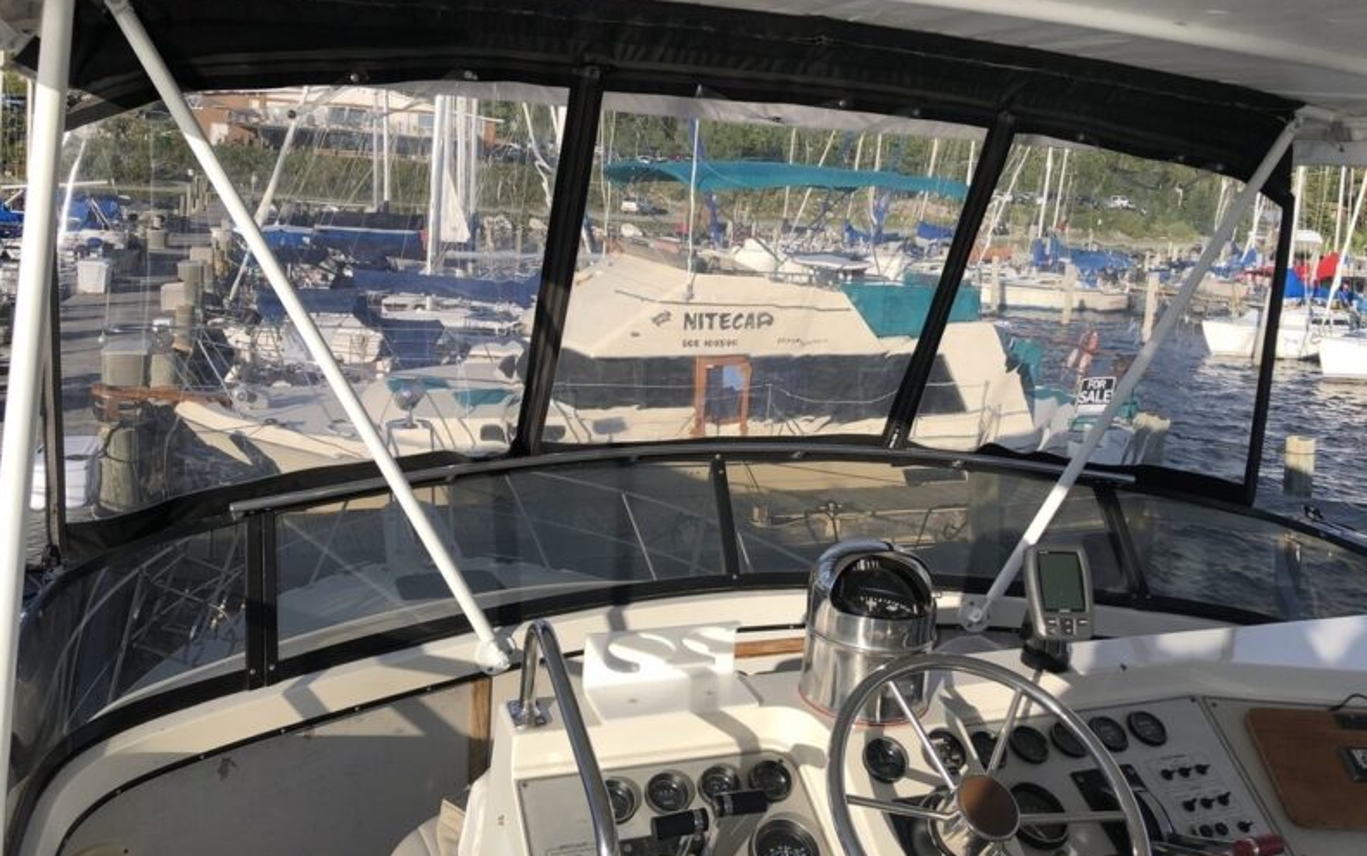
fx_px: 1118
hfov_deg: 62.9
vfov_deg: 41.7
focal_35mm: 30
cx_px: 690
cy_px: 342
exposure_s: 1/1779
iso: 20
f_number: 1.8
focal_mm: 4
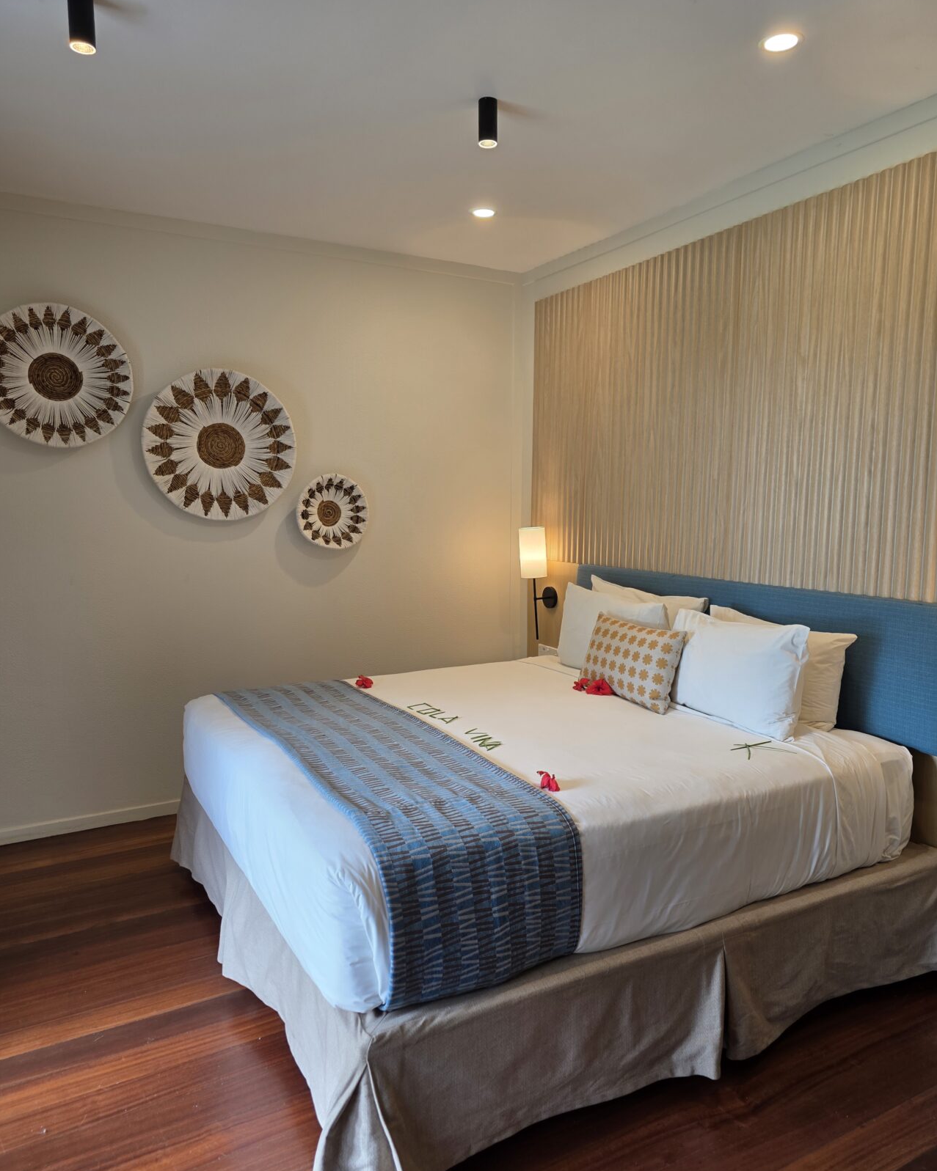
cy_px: 596
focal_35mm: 24
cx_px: 468
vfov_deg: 70.3
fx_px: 832
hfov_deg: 58.8
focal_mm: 6.3
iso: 64
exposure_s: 1/100
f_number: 1.7
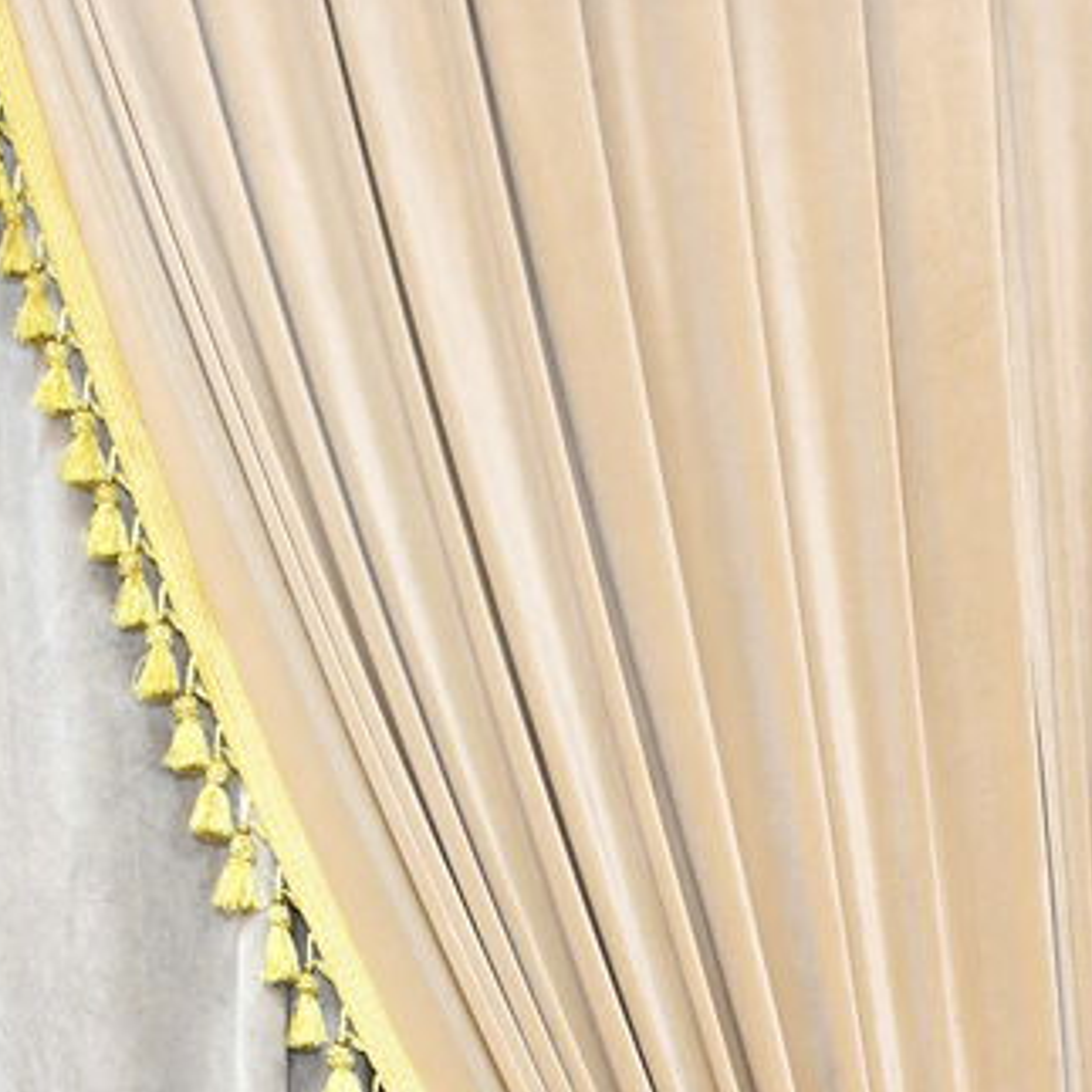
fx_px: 3676
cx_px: 994
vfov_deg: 16.0
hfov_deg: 16.7
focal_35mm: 103
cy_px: 1428
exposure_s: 1/125
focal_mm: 28
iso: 800
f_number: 5.6
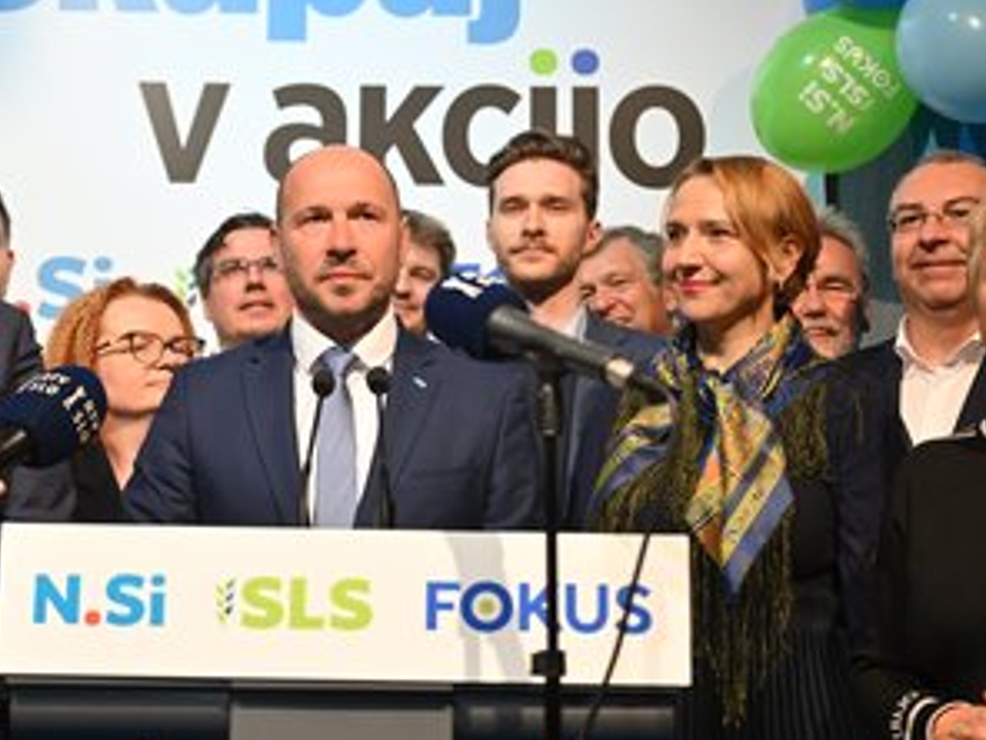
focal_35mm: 60
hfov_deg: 32.1
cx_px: 406
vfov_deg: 24.4
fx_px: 1709
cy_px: 325
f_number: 2.8
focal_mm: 37
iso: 500
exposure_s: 1/320
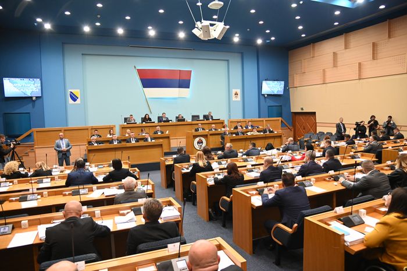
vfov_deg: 53.0
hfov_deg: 73.8
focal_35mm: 24
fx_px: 271
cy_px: 136
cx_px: 204
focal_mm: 24
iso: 5000
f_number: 4.5
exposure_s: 1/200
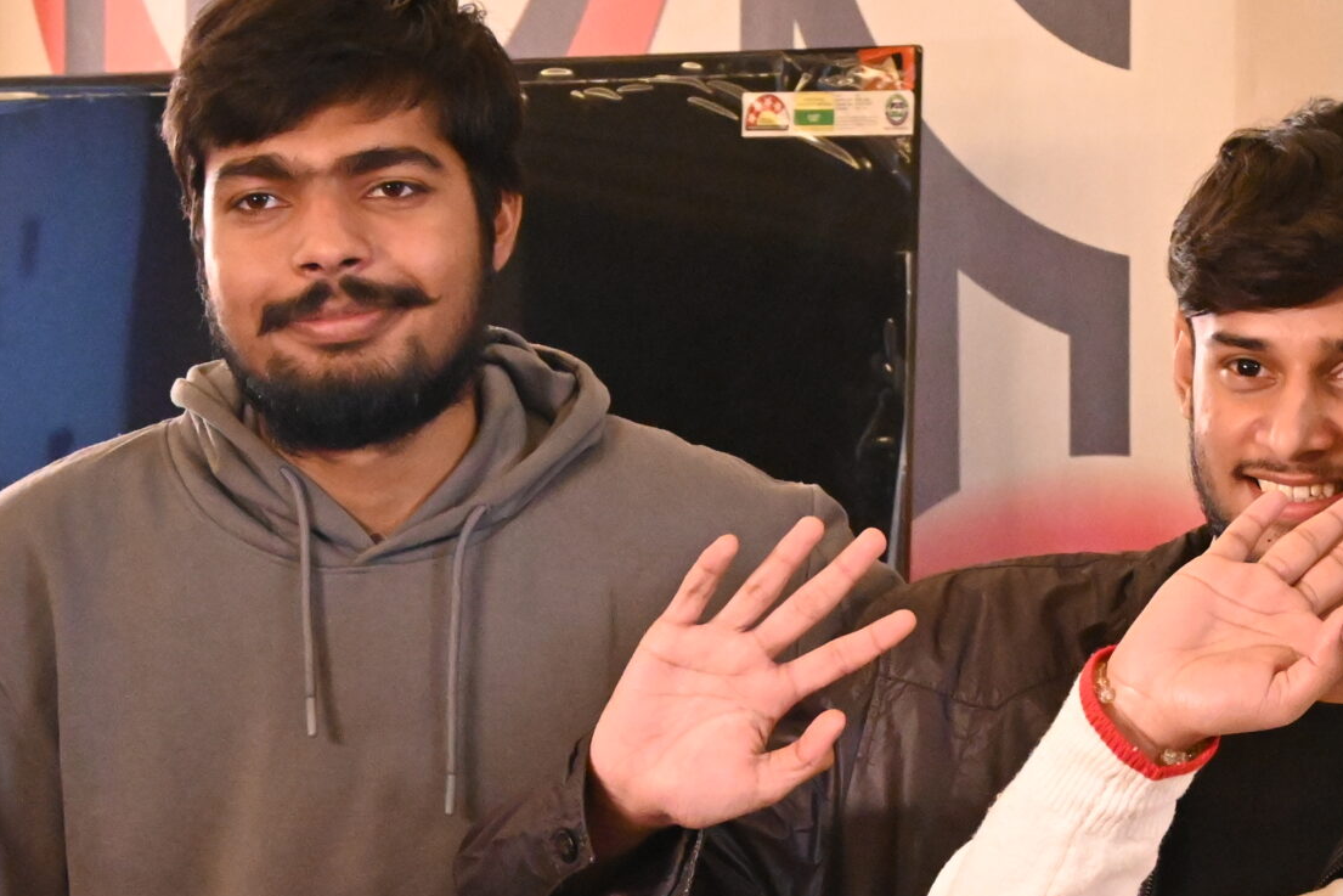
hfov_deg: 11.1
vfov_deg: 7.4
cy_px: 824
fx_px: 6871
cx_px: 1202
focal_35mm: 184
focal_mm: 53
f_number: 5.6
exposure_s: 1/125
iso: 8000
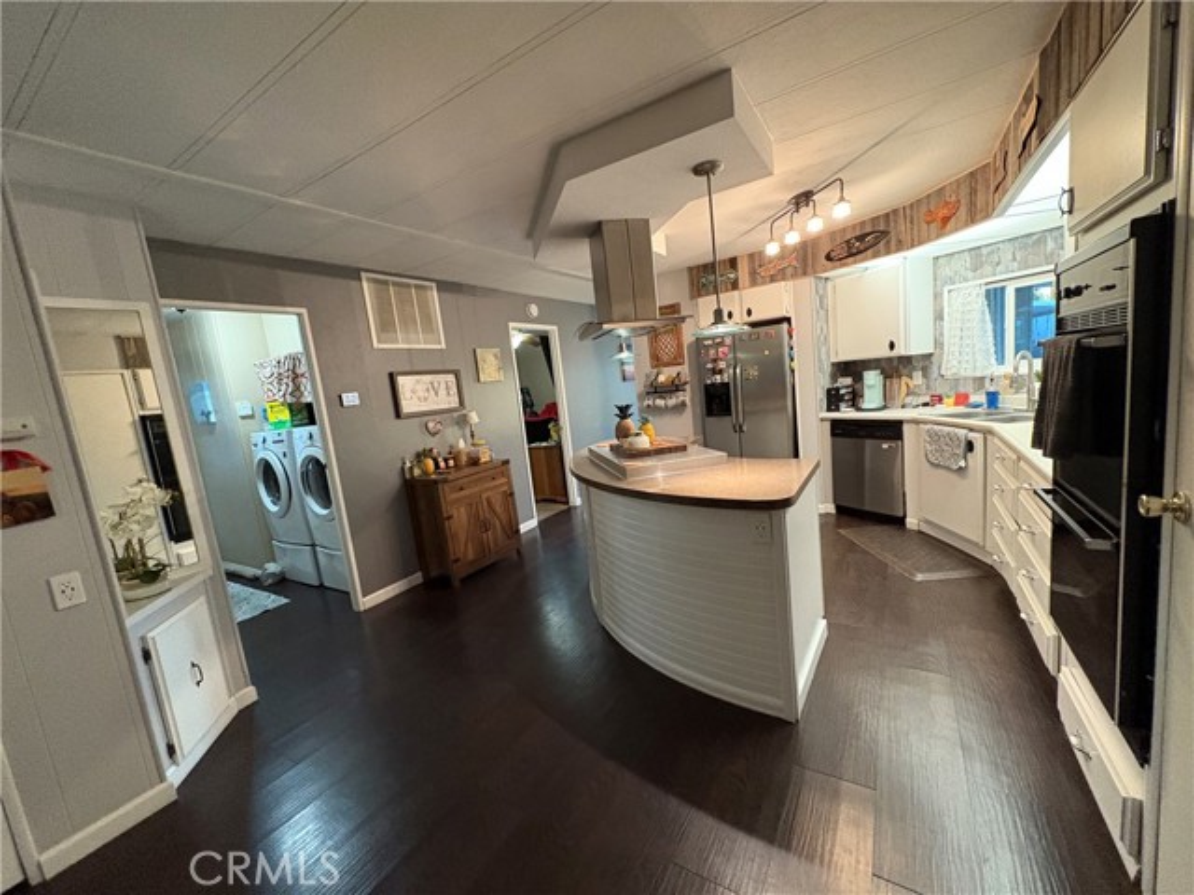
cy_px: 448
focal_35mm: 14
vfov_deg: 85.7
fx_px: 483
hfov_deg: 102.1
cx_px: 597
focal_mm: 2.22
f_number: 2.2
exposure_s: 1/60
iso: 800
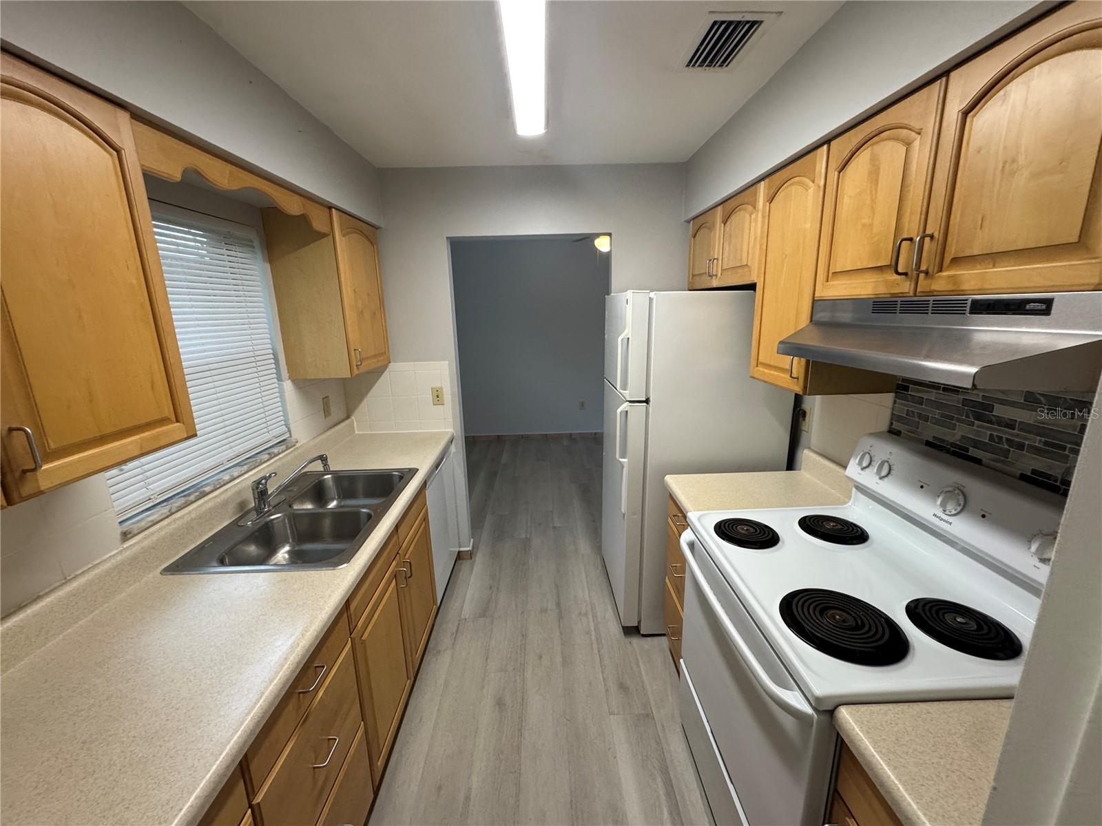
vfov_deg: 85.7
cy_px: 413
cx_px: 551
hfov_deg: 102.1
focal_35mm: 14
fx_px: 446
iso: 250
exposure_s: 1/120
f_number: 2.2
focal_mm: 2.22
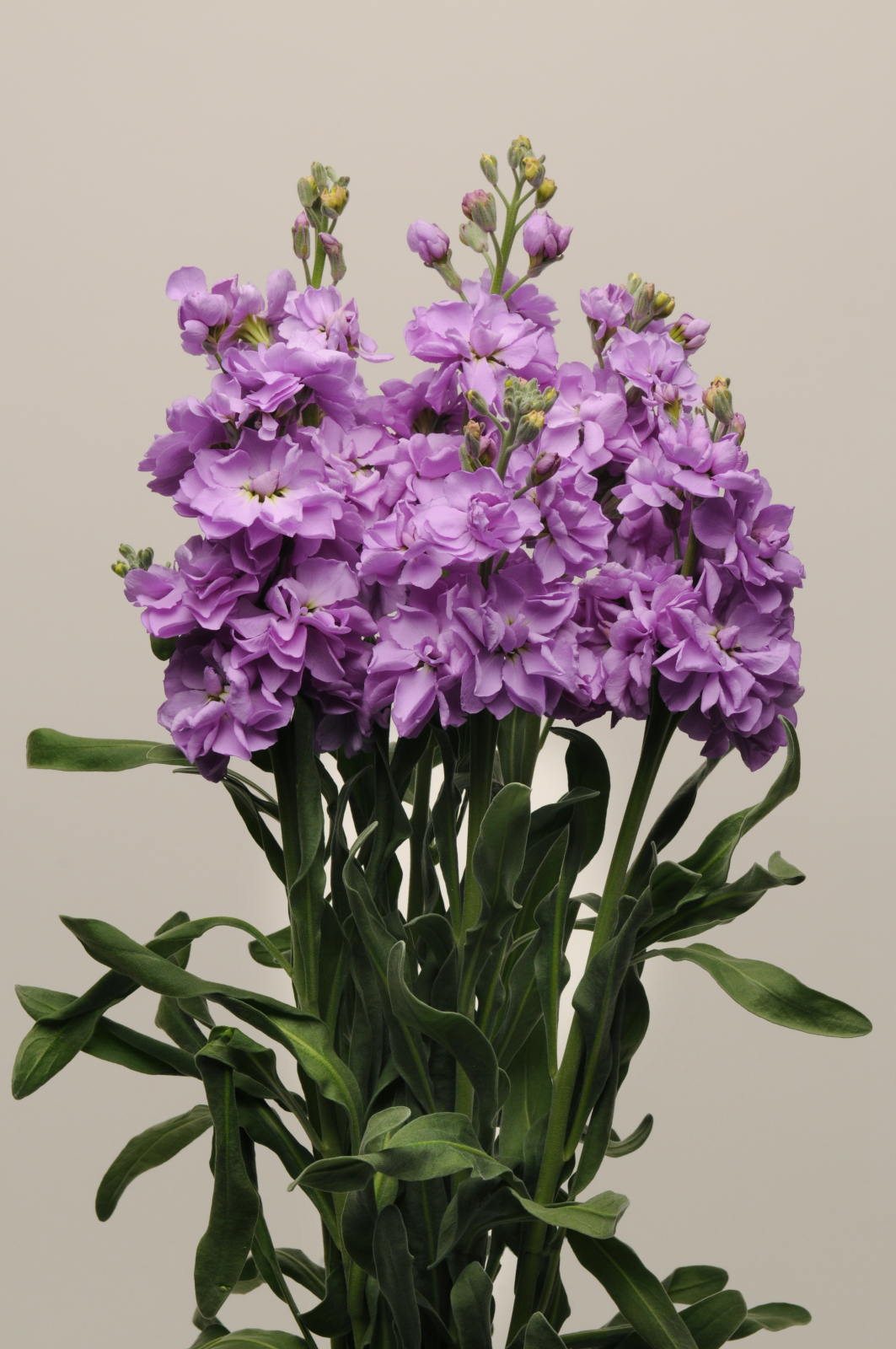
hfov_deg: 8.7
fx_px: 5894
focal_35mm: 158
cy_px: 674
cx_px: 448
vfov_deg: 13.1
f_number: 18
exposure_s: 1/60
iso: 200
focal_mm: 105
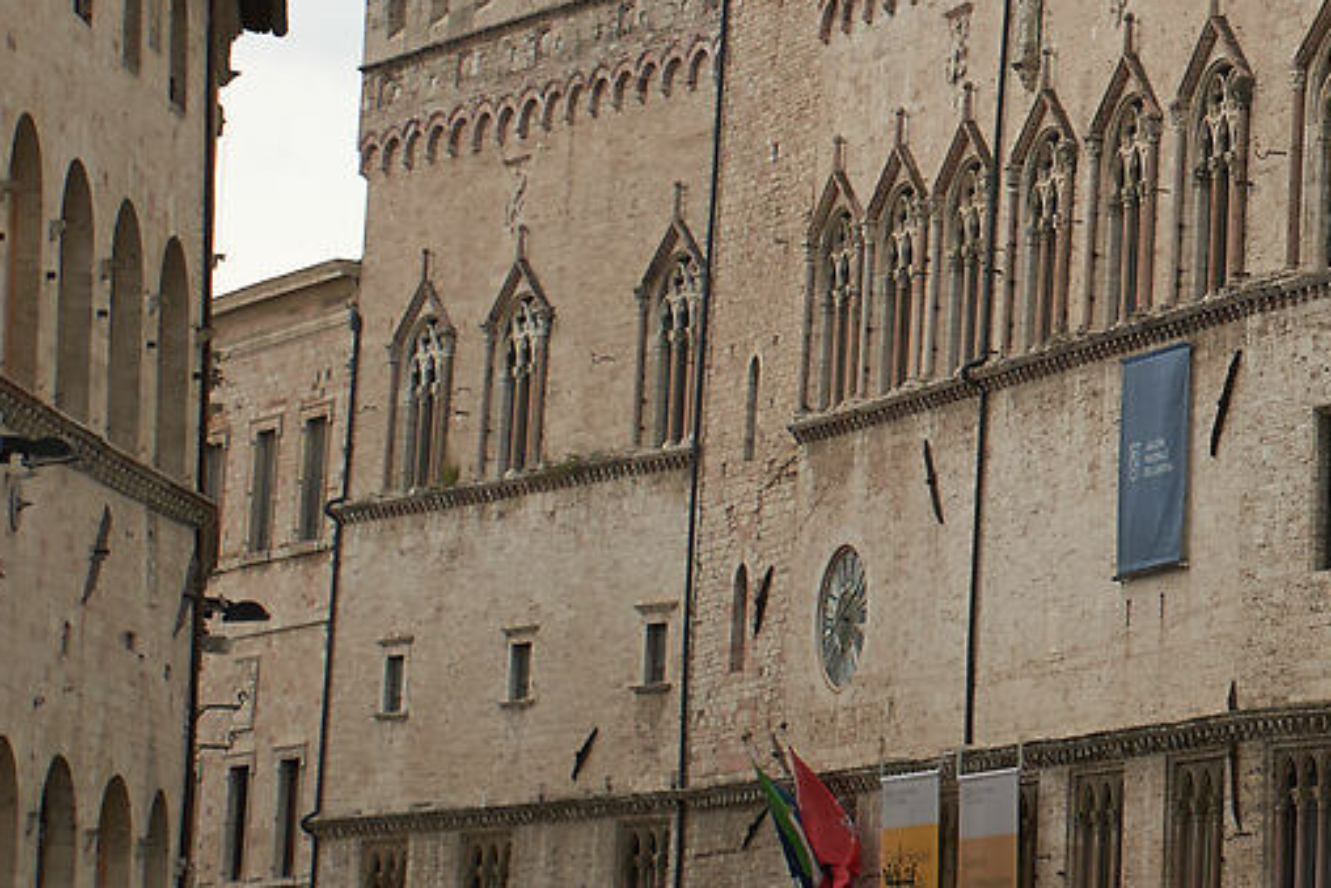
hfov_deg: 10.9
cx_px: 2772
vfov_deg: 8.1
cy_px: 199
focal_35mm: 170
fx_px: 6287
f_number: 5
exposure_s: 1/100
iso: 100
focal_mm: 36
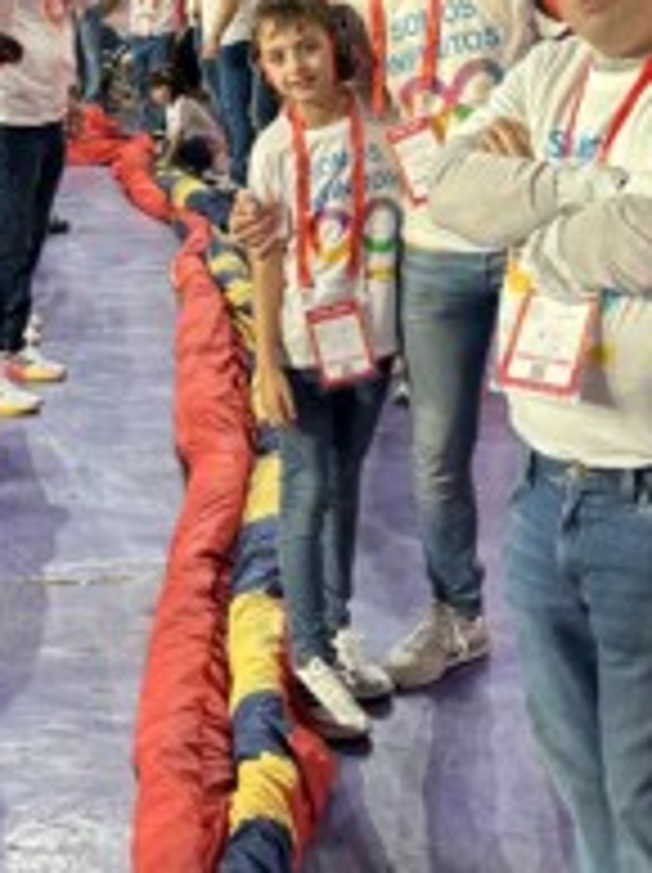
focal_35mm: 78
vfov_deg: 24.4
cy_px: 94
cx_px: 214
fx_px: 1963
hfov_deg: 18.8
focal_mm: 6.86
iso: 125
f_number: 1.78
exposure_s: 1/100
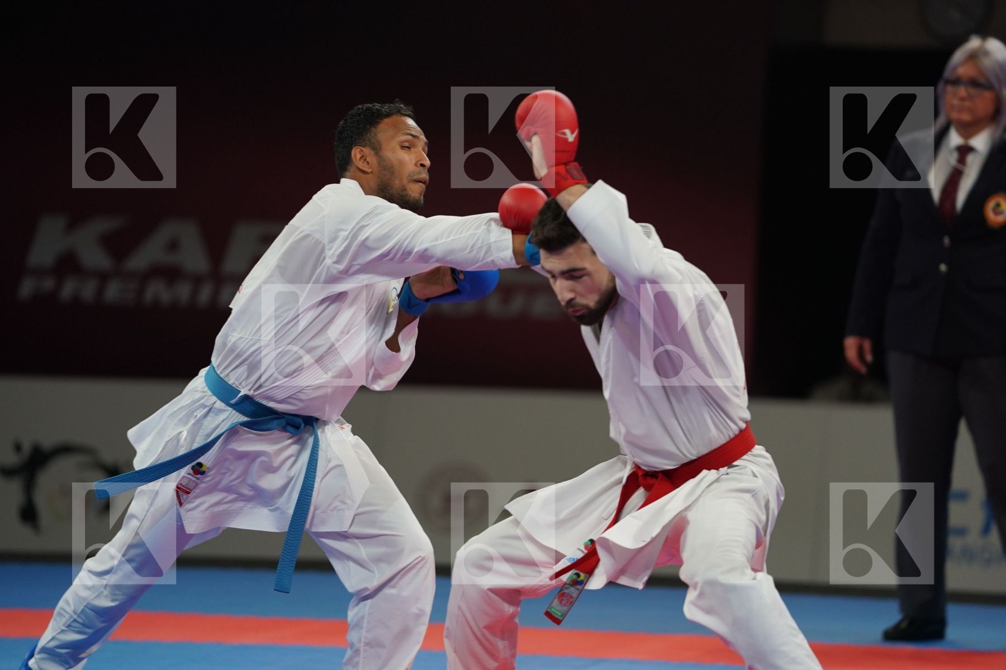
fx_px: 5533
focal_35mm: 198
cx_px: 503
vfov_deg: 6.9
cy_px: 335
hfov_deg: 10.4
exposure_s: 1/1000
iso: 1250
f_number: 2.8
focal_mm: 198
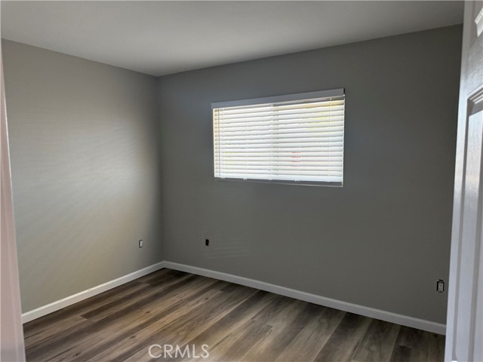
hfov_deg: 71.6
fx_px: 335
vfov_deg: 56.8
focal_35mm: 24
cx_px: 242
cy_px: 181
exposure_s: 1/60
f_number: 1.78
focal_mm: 6.76
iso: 200
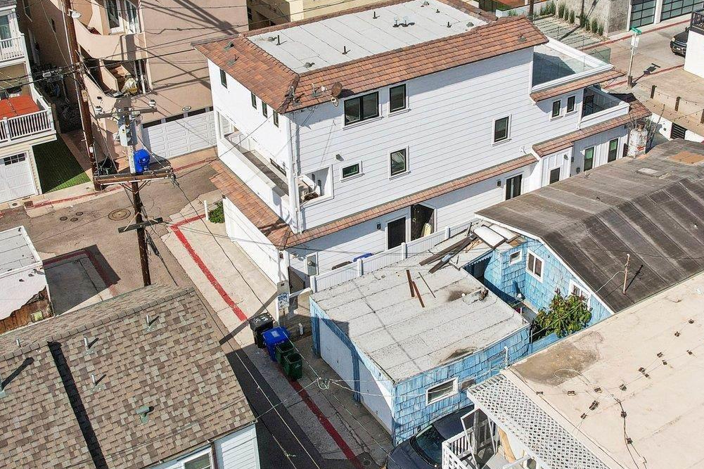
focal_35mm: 45
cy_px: 152
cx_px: 405
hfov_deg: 43.5
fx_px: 880
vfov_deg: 29.6
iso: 120
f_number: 2.8
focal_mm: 8.4
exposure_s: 1/4000
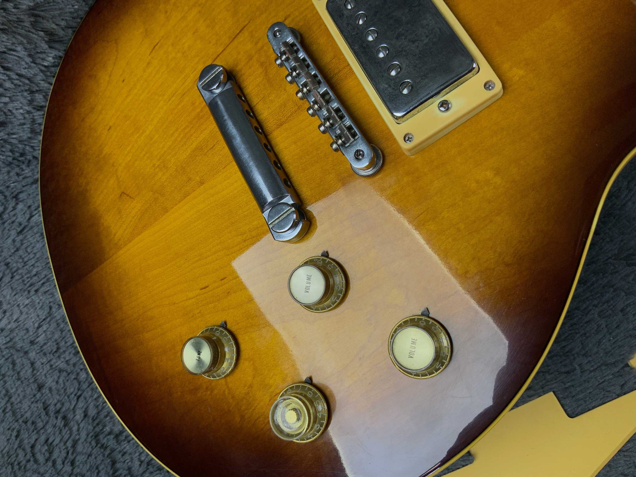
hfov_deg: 61.7
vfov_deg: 48.2
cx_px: 318
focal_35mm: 29
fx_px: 533
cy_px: 238
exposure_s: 1/120
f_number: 1.8
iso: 32
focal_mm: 3
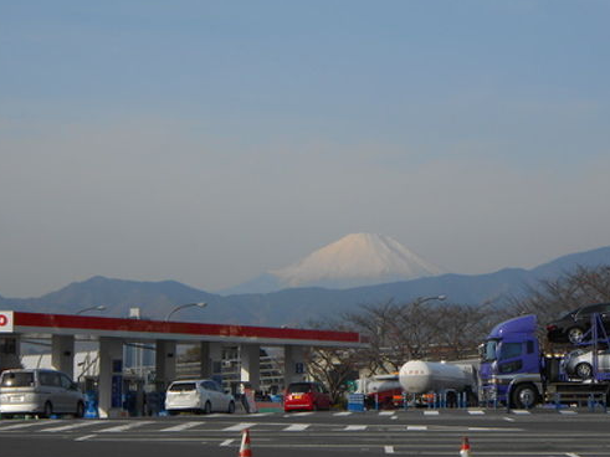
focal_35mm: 139
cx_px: 266
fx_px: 2449
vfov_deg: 10.7
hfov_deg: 14.2
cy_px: 228
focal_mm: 18.7
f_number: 5
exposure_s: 1/800
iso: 80
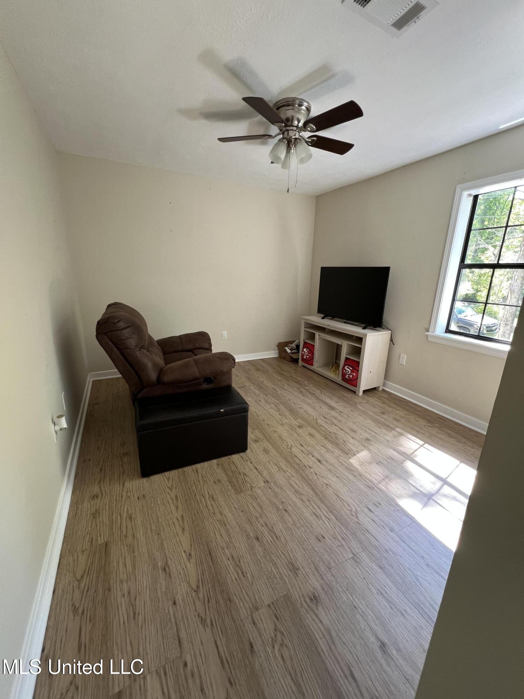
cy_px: 350
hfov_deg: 89.9
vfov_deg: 106.2
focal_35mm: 13
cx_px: 262
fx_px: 262
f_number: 1.8
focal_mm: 1.57
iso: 160
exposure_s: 1/99
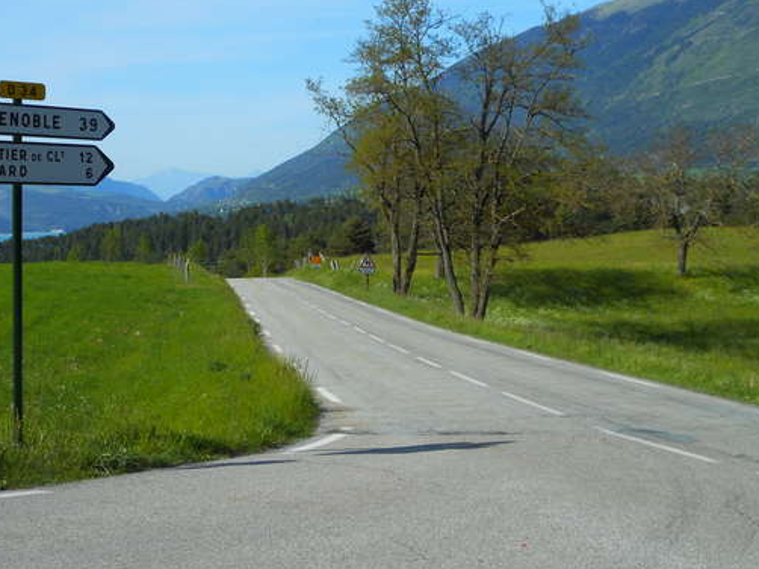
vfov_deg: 24.0
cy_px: 274
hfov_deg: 31.6
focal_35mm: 61
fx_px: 1337
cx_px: 314
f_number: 4.9
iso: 80
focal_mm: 9.1
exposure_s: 1/500
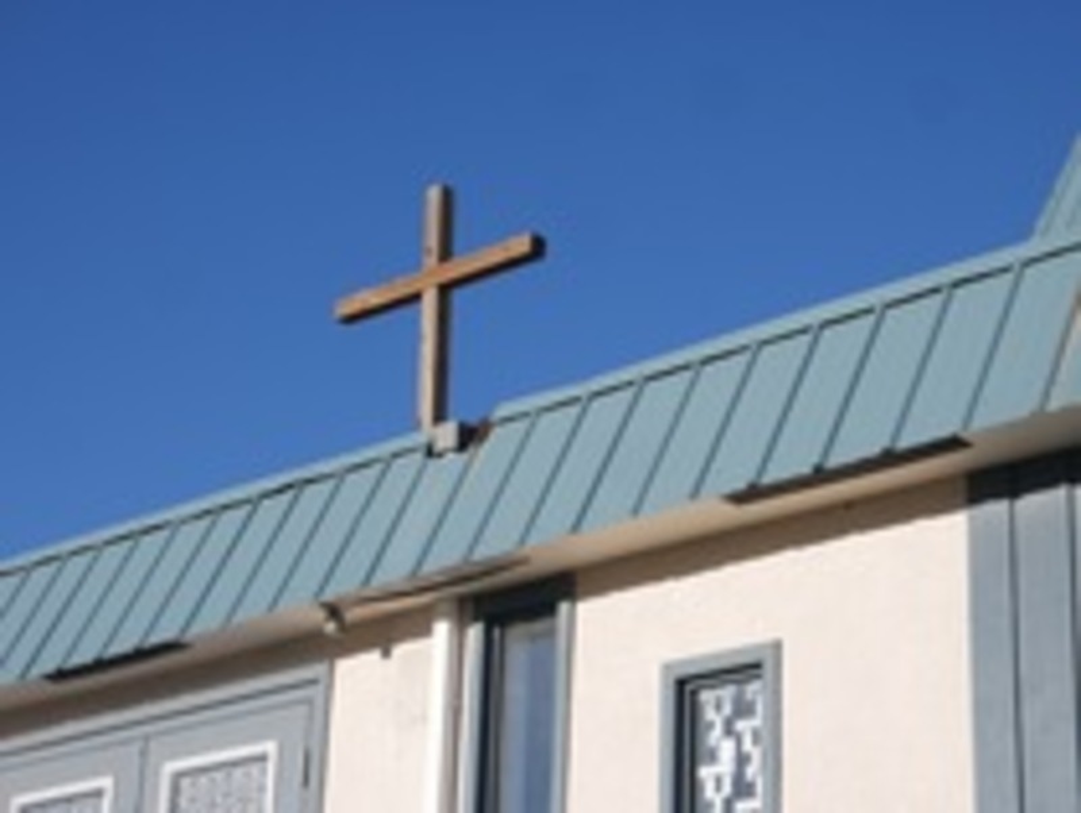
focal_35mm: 84
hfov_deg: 23.3
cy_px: 406
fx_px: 2626
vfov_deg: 17.6
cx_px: 540
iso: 200
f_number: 18
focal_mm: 42
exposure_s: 1/100
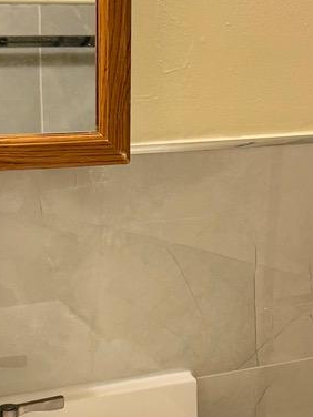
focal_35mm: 98
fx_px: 1181
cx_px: 326
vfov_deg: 19.9
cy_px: 298
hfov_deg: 14.8
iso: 125
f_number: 1.78
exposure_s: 1/120
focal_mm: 6.76
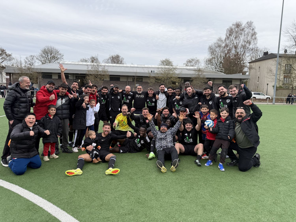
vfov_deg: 56.8
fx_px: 205
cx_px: 148
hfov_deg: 71.6
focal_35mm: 24
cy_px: 111
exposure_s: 1/955
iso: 100
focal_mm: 6.76
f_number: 1.78
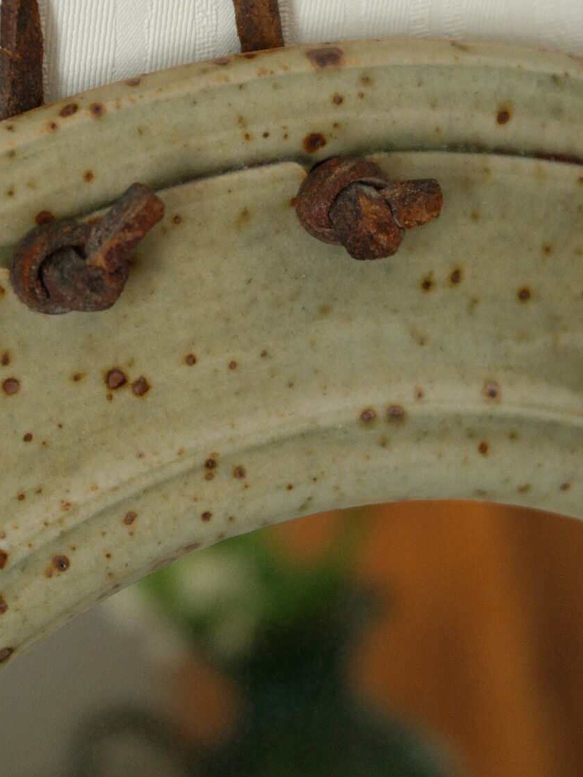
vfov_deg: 17.2
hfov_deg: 13.0
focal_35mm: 114
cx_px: 228
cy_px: 258
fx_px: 2559
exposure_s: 1/30
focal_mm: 50
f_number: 5.6
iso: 800
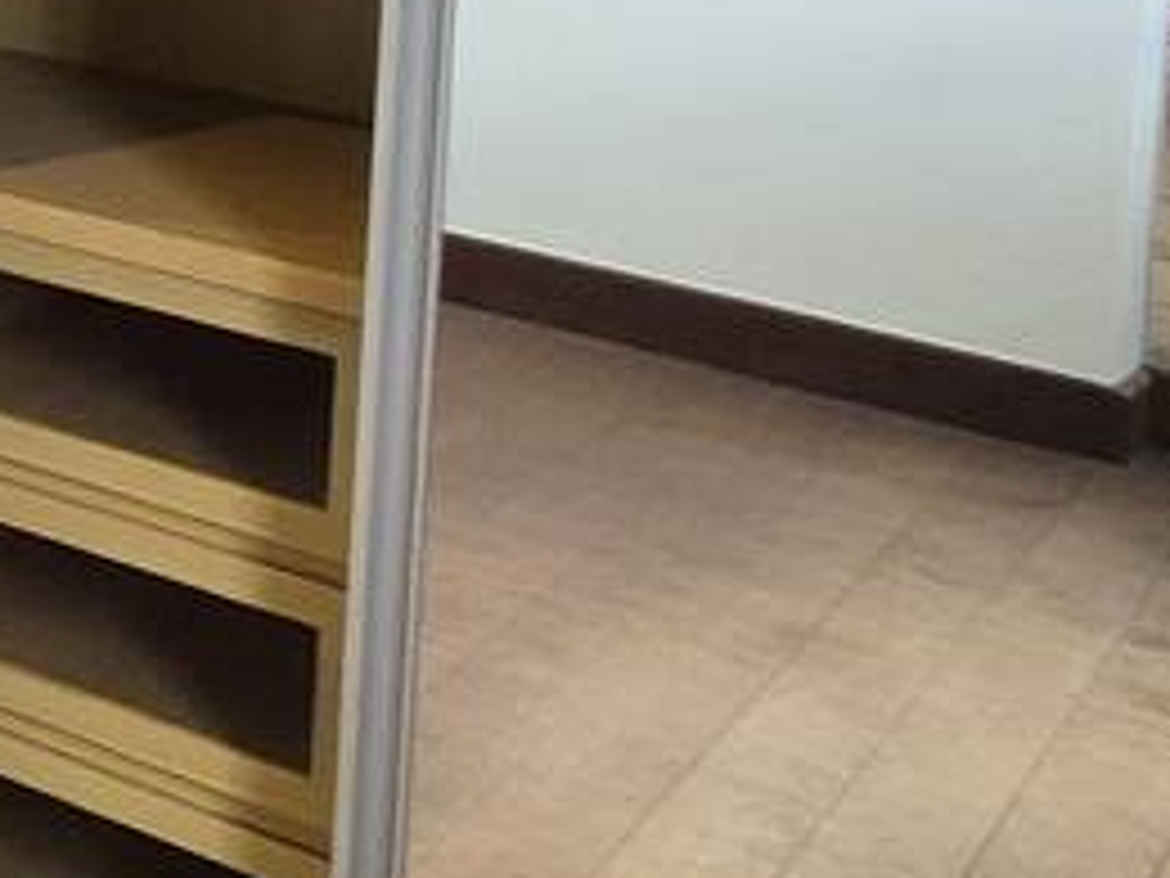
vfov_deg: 17.8
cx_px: -1750
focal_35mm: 72
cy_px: -513
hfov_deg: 14.5
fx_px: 2434
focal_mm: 1.74
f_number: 2.2
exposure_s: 1/60
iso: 64
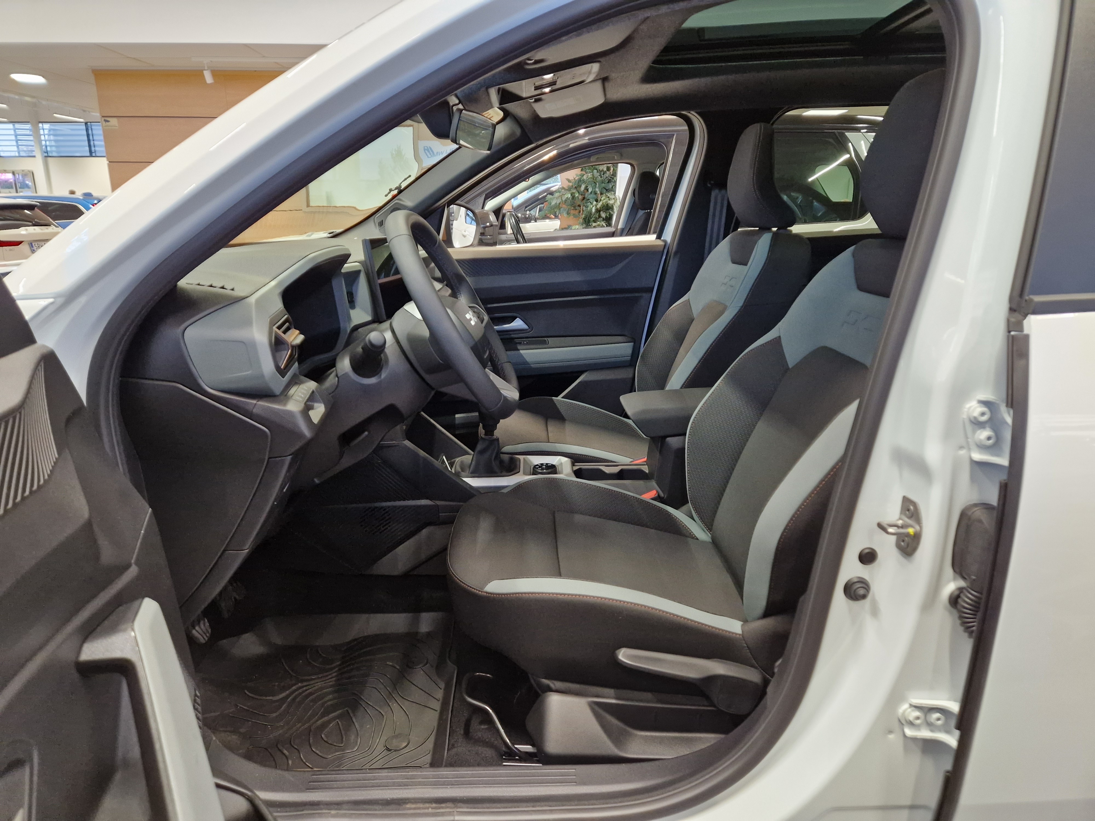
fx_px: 728
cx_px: 548
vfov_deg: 58.9
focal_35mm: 23
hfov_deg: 73.9
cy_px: 410
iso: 500
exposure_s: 1/100
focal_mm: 5.4
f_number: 1.8
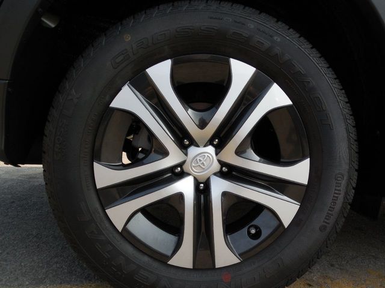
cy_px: 144
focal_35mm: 25
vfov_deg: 54.9
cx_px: 192
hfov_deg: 69.4
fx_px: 278
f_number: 3.3
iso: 125
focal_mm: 4.5
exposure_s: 1/320
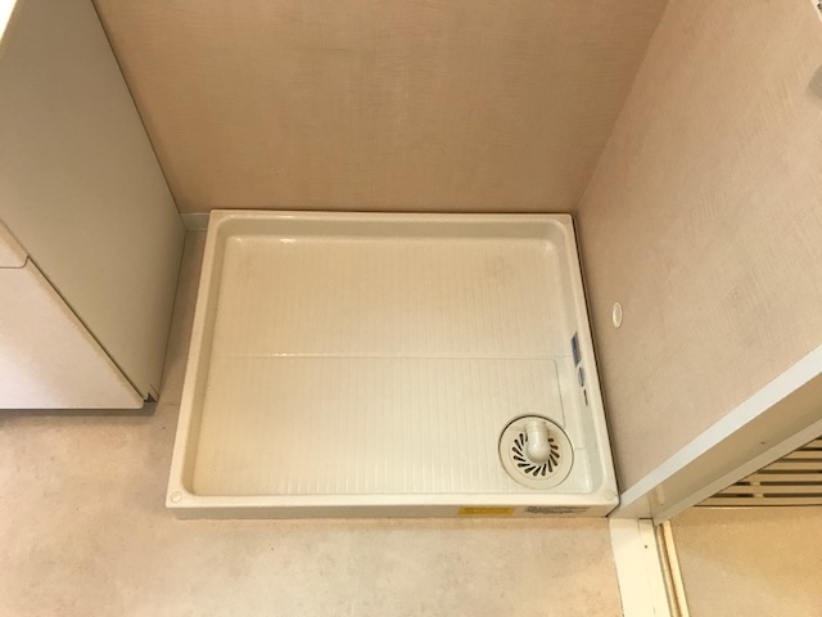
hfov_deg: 63.4
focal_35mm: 28
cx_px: 411
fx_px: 665
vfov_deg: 49.7
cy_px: 308
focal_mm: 3.99
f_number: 1.8
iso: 40
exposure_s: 1/25
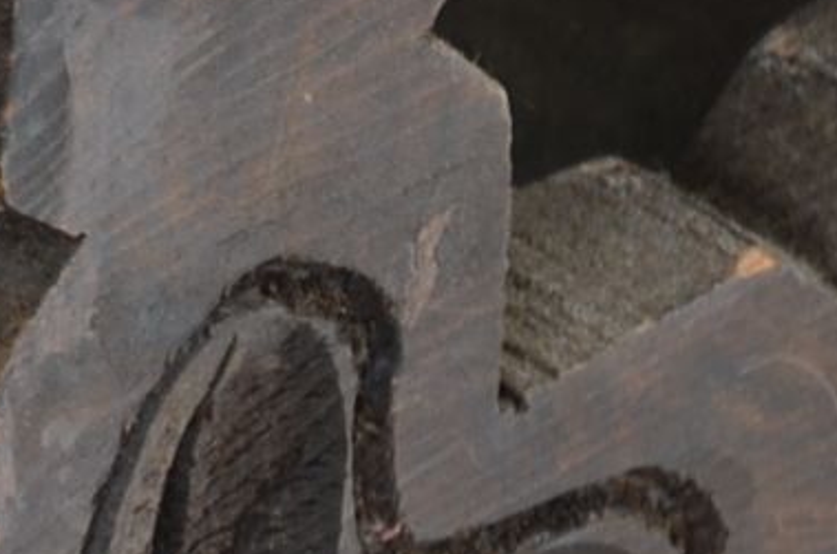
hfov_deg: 2.0
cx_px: -1762
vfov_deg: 1.3
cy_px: -86
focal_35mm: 1025
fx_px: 23787
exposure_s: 1/60
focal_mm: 105
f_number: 5.6
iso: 160
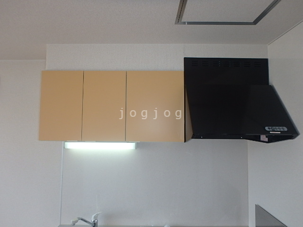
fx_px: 184
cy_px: 114
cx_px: 152
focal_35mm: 21
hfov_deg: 79.0
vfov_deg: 63.4
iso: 200
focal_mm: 3.7
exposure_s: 1/60
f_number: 3.5
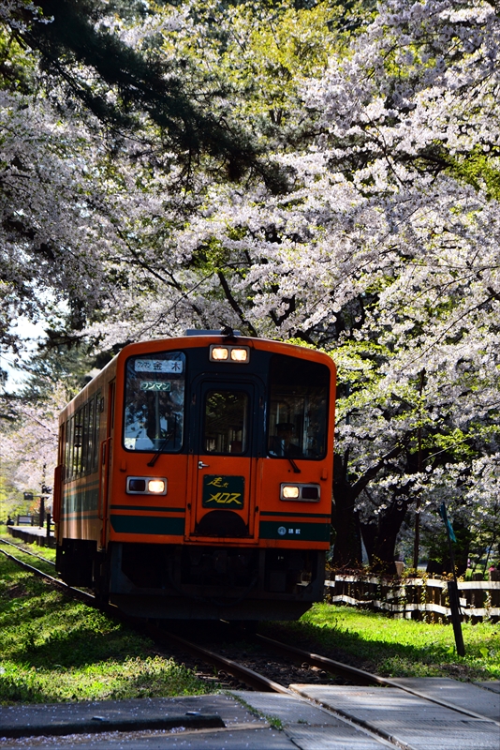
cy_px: 375
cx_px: 250
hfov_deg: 10.2
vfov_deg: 15.2
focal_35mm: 135
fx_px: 2810
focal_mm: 135
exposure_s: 1/320
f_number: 9
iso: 400
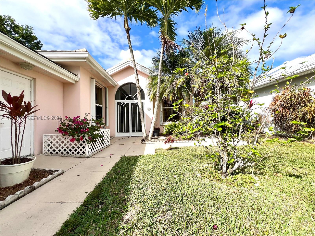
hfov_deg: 106.2
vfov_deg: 89.9
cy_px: 118
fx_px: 118
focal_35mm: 13
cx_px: 158
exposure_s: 1/1449
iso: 32
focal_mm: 1.57
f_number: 1.8
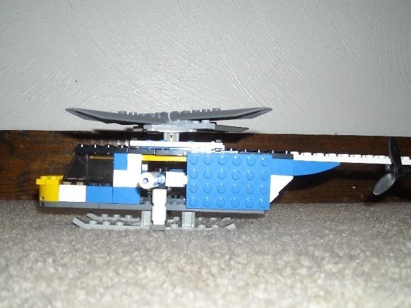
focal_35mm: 43
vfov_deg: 33.6
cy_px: 160
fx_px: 510
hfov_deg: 43.9
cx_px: 200
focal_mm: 5.7
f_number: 2.8
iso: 200
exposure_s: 1/60
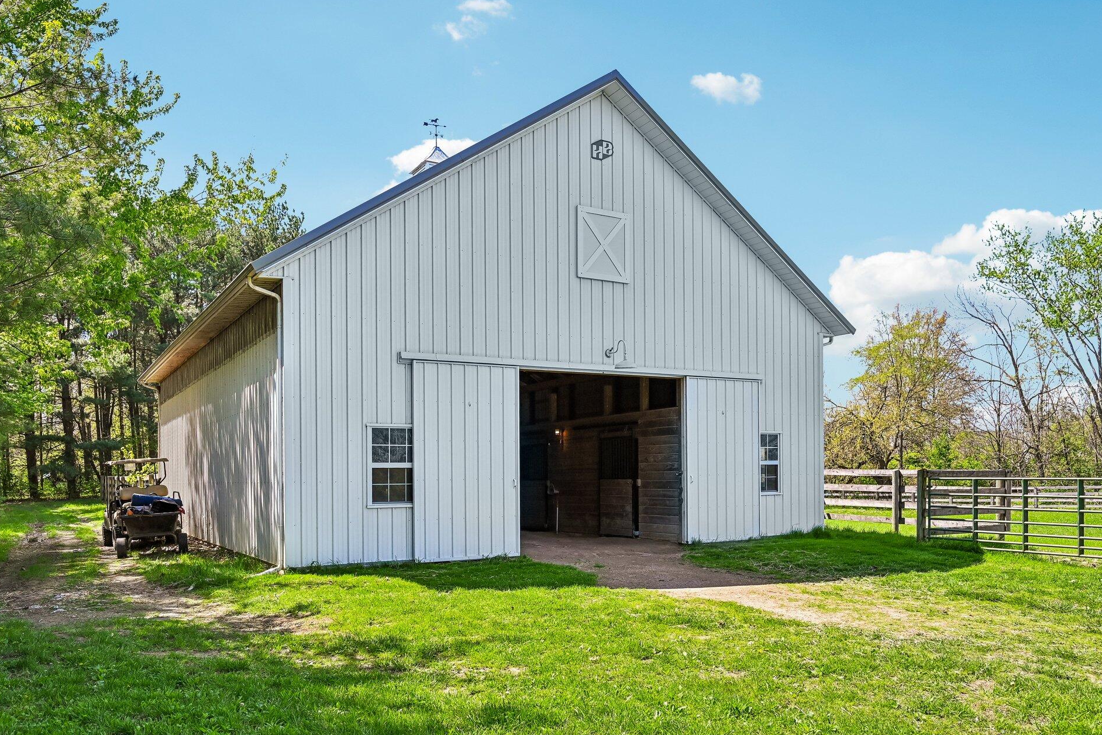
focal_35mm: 26
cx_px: 556
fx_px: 782
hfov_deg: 70.3
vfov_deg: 50.3
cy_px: 360
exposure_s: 1/750
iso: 400
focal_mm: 23.5
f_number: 4.8
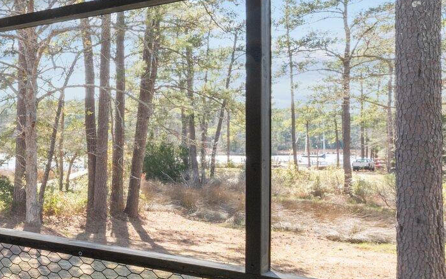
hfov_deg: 33.6
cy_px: 136
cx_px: -140
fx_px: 511
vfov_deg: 30.5
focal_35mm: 42
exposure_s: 1/100
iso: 500
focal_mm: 14
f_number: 9
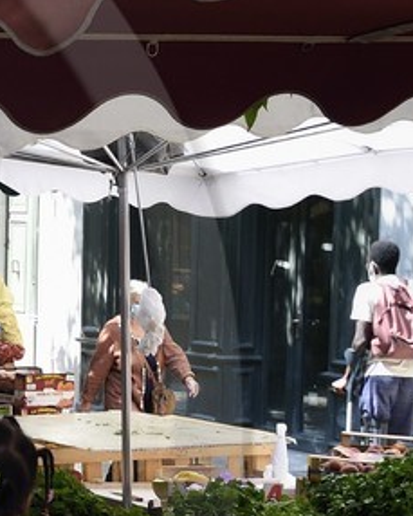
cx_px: -501
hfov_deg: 10.8
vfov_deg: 15.2
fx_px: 1924
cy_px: 427
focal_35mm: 126
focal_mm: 24
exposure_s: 1/100
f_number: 7.1
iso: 200
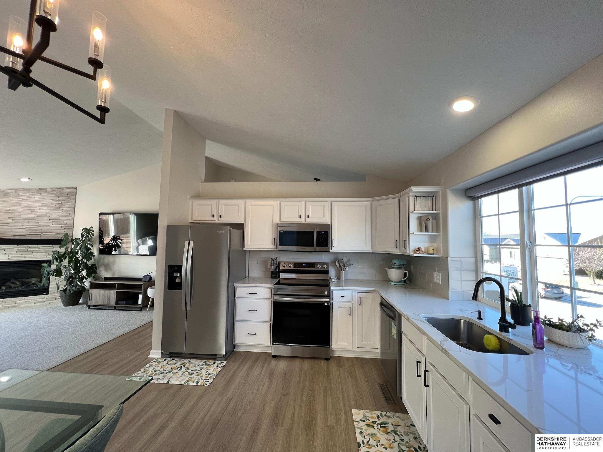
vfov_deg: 89.9
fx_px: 226
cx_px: 302
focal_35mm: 13
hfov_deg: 106.2
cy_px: 226
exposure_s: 1/120
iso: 160
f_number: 1.8
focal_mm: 1.57
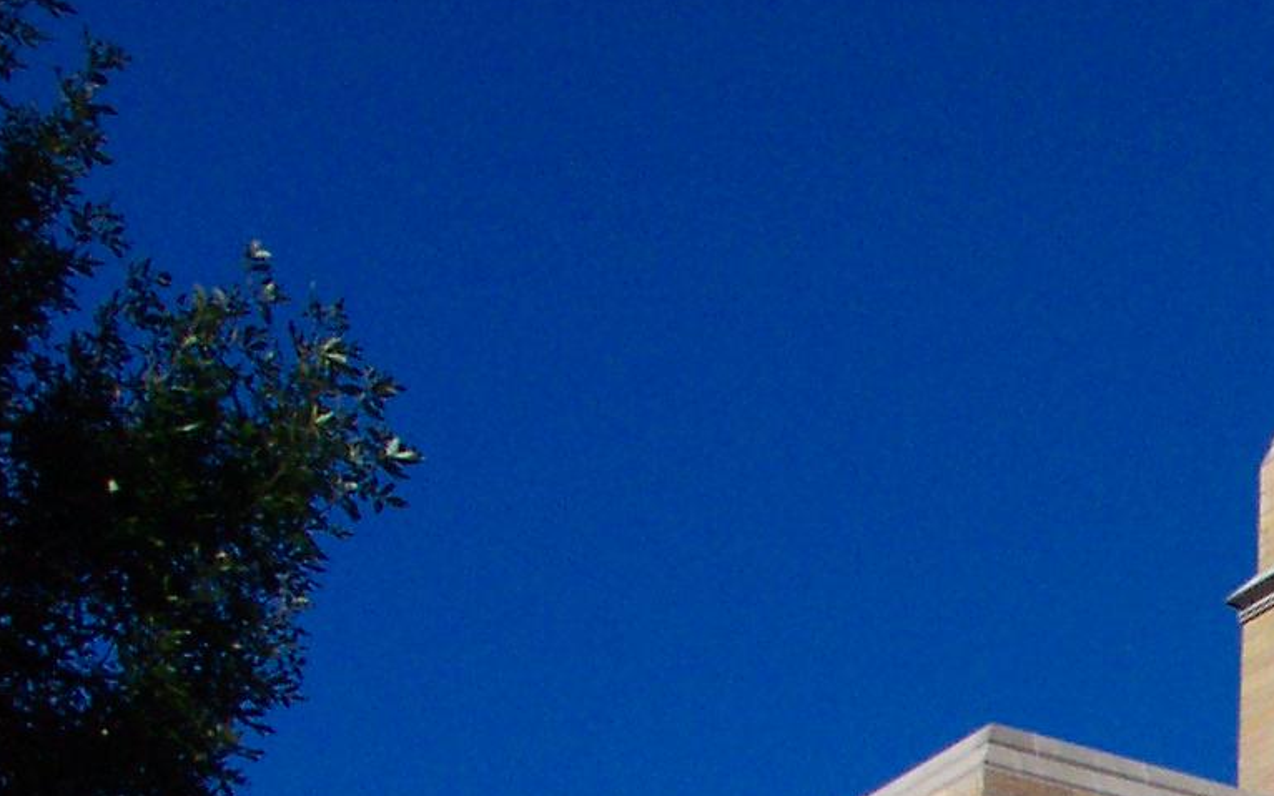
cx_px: 2021
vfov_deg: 10.9
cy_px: 1348
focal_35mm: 114
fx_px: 3959
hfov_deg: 16.4
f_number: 9.5
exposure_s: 1/350
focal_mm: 7.5
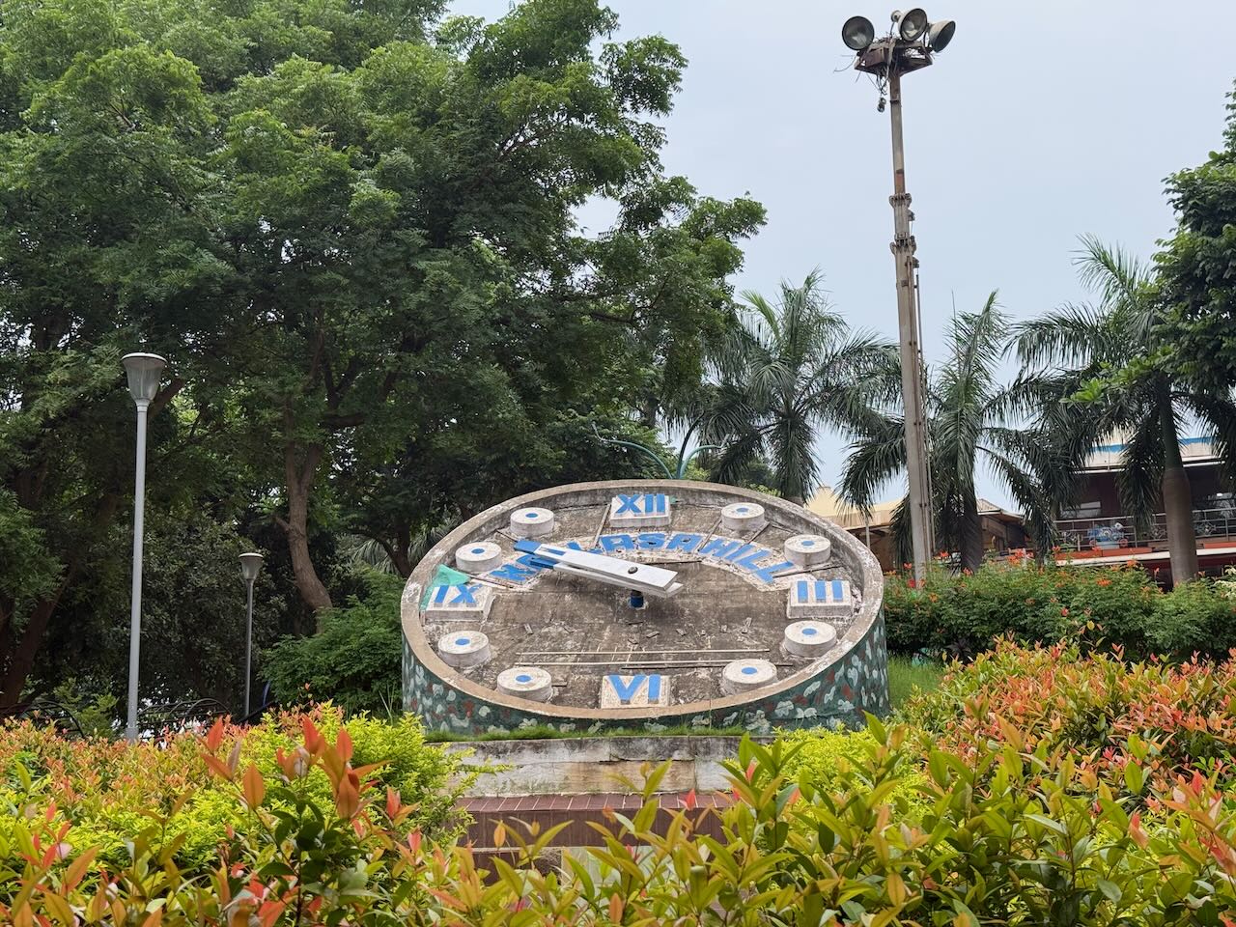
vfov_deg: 30.3
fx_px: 1714
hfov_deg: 39.7
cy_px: 464
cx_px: 618
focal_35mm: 48
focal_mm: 6.76
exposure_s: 1/895
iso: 64
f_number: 1.78
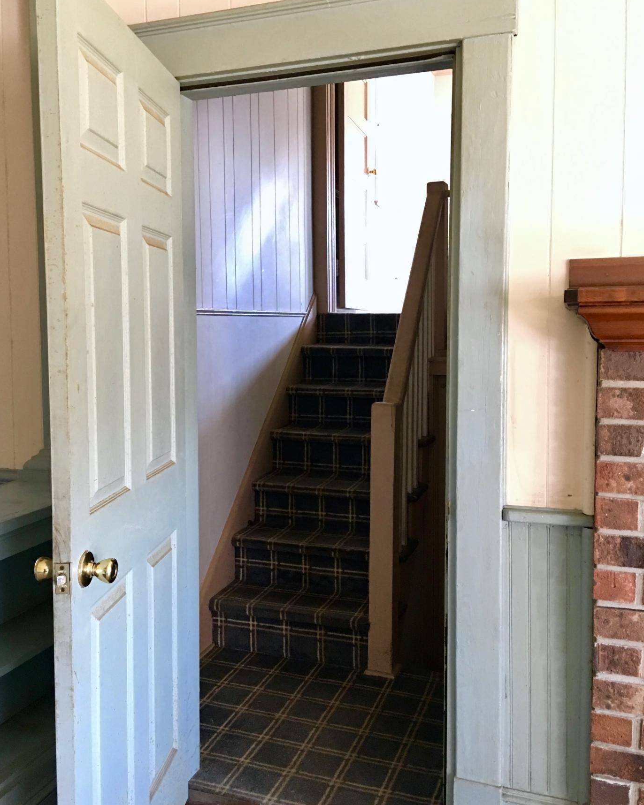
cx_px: 299
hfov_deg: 44.5
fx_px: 787
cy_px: 381
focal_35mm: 33
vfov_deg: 54.2
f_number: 2.2
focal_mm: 4.15
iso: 100
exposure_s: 1/10
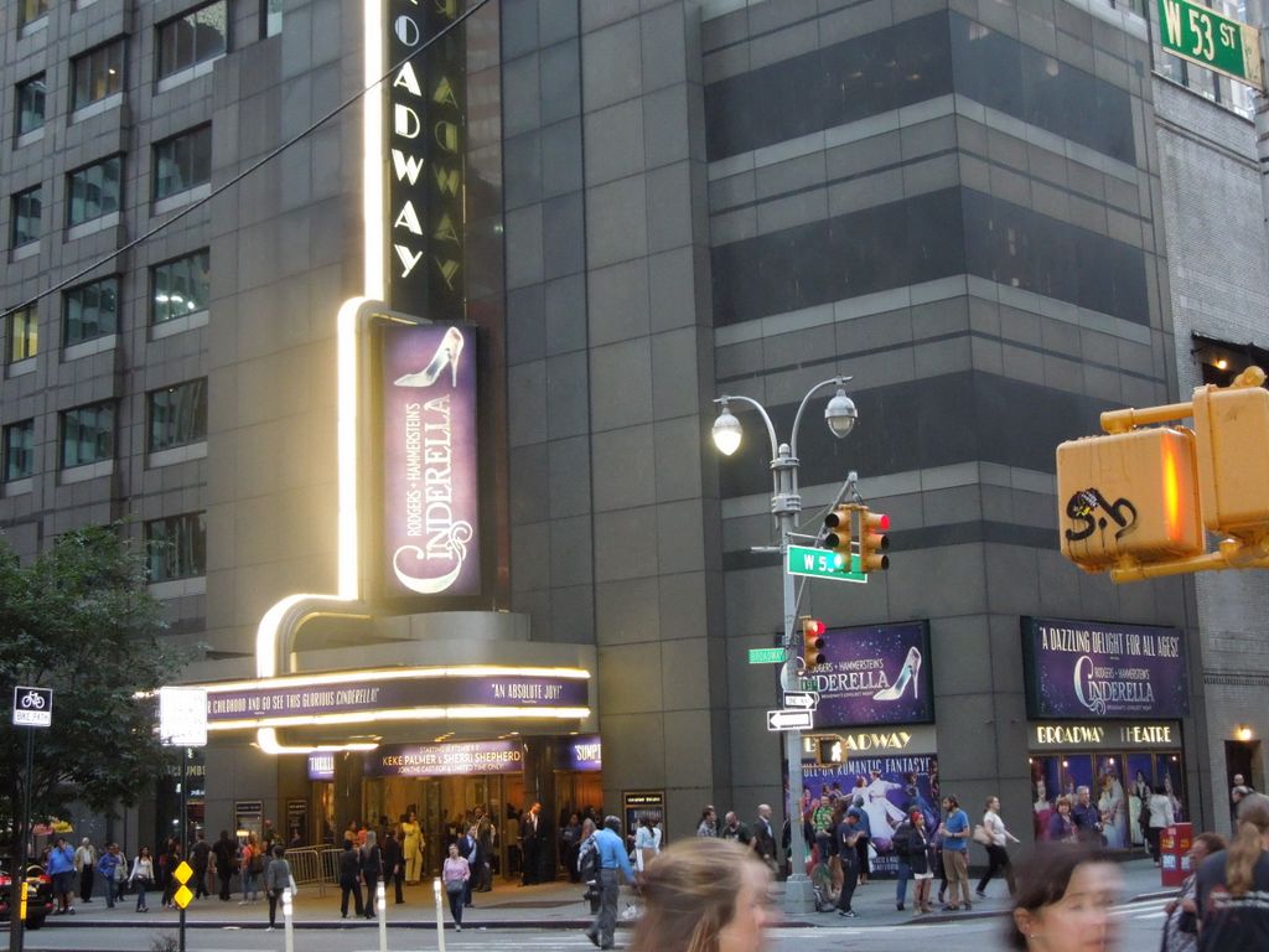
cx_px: 634
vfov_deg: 30.3
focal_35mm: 48
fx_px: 1760
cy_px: 476
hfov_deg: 39.7
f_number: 4
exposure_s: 1/30
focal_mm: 8.7
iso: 800
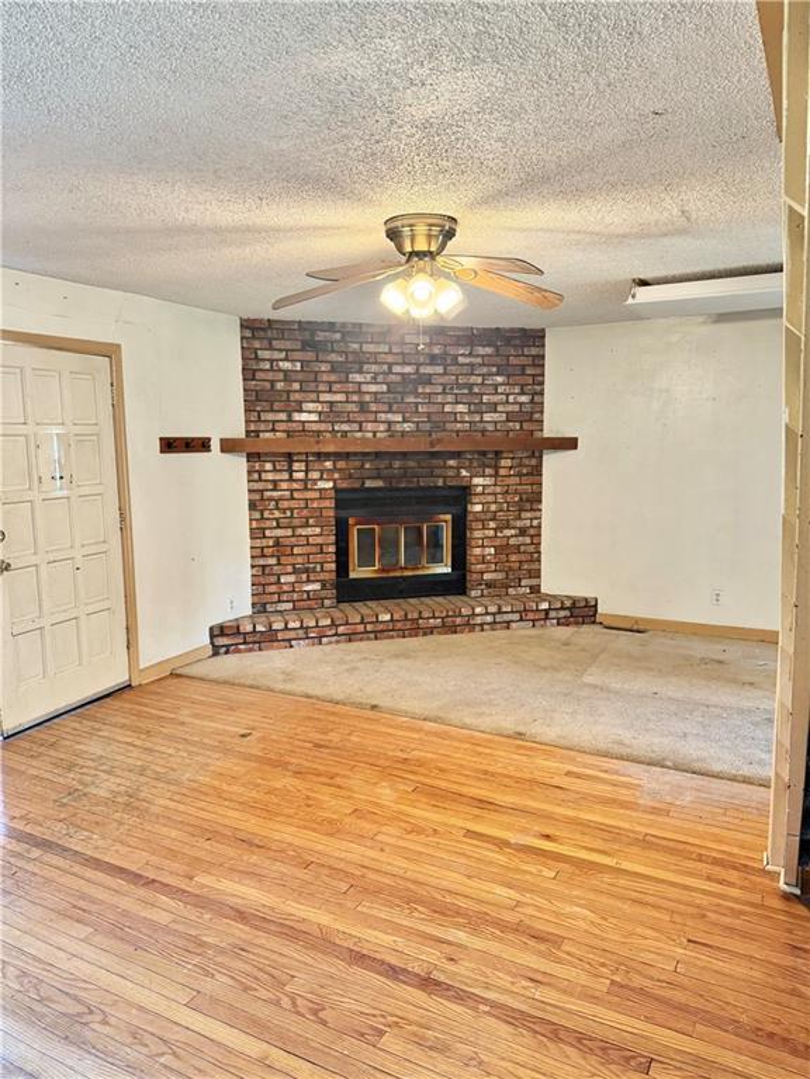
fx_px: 749
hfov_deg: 56.8
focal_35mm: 24
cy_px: 540
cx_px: 405
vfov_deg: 71.6
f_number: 1.78
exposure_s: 1/60
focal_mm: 6.76
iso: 250
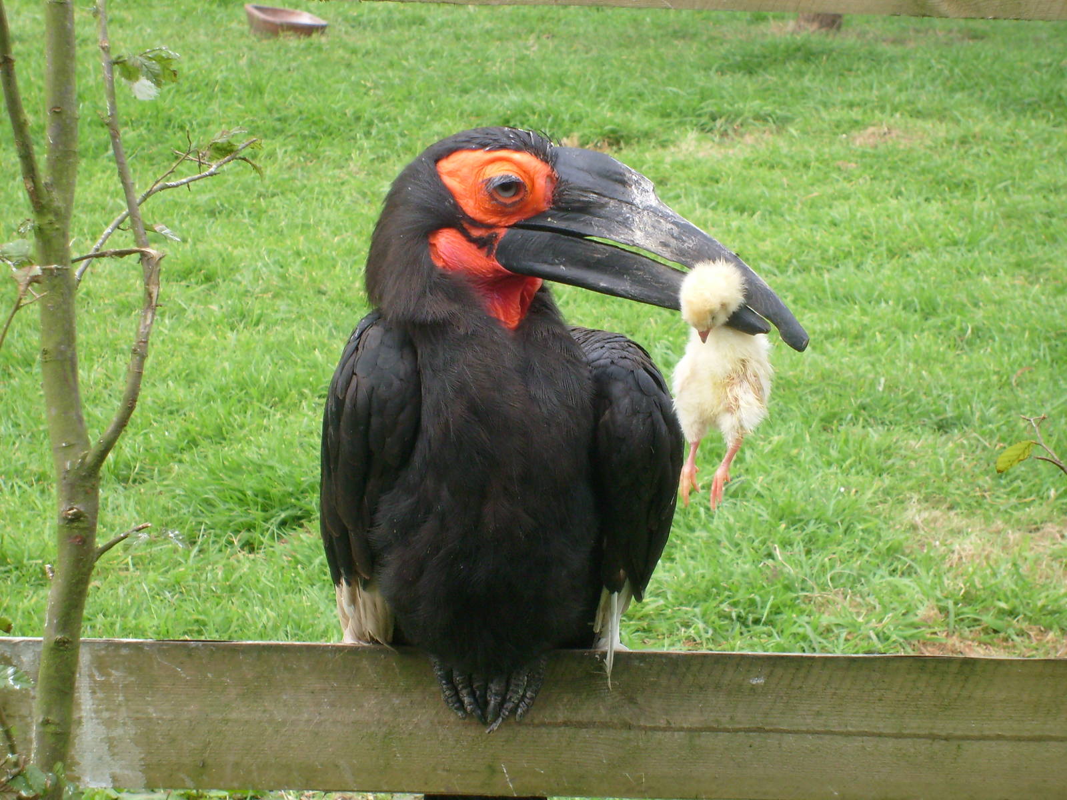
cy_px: 400
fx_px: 3267
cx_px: 534
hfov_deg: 18.5
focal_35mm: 106
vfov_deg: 14.0
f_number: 4.9
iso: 100
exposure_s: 1/125
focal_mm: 17.4
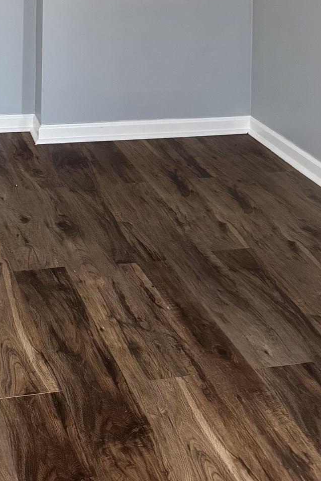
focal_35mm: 60
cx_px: 1
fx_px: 803
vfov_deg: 28.9
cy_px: -96
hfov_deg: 21.8
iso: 400
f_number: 1.78
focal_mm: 6.76
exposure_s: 1/60
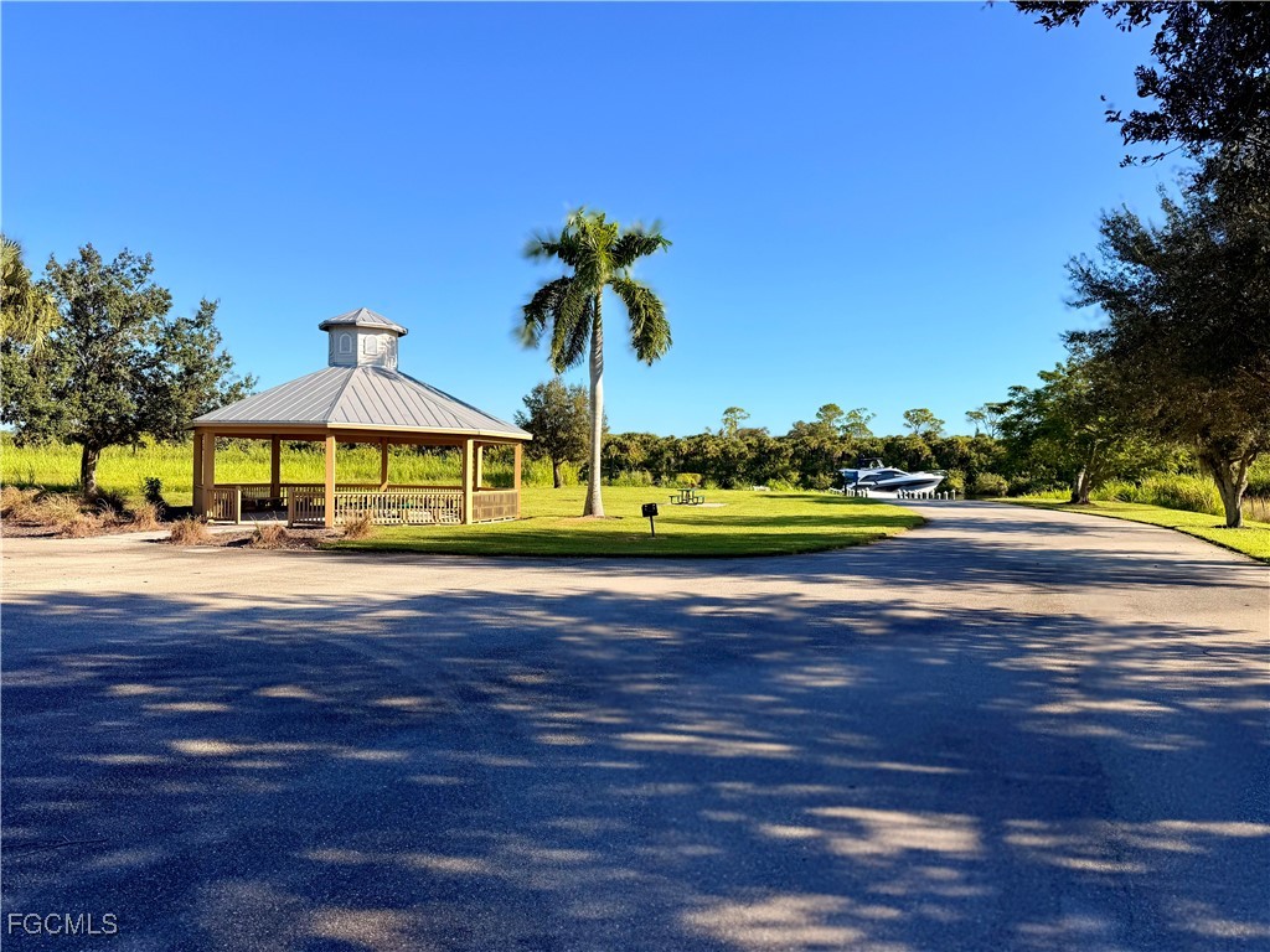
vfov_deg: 56.8
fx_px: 881
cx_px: 635
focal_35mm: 24
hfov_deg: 71.6
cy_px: 476
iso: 80
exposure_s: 1/4167
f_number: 1.78
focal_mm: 6.76
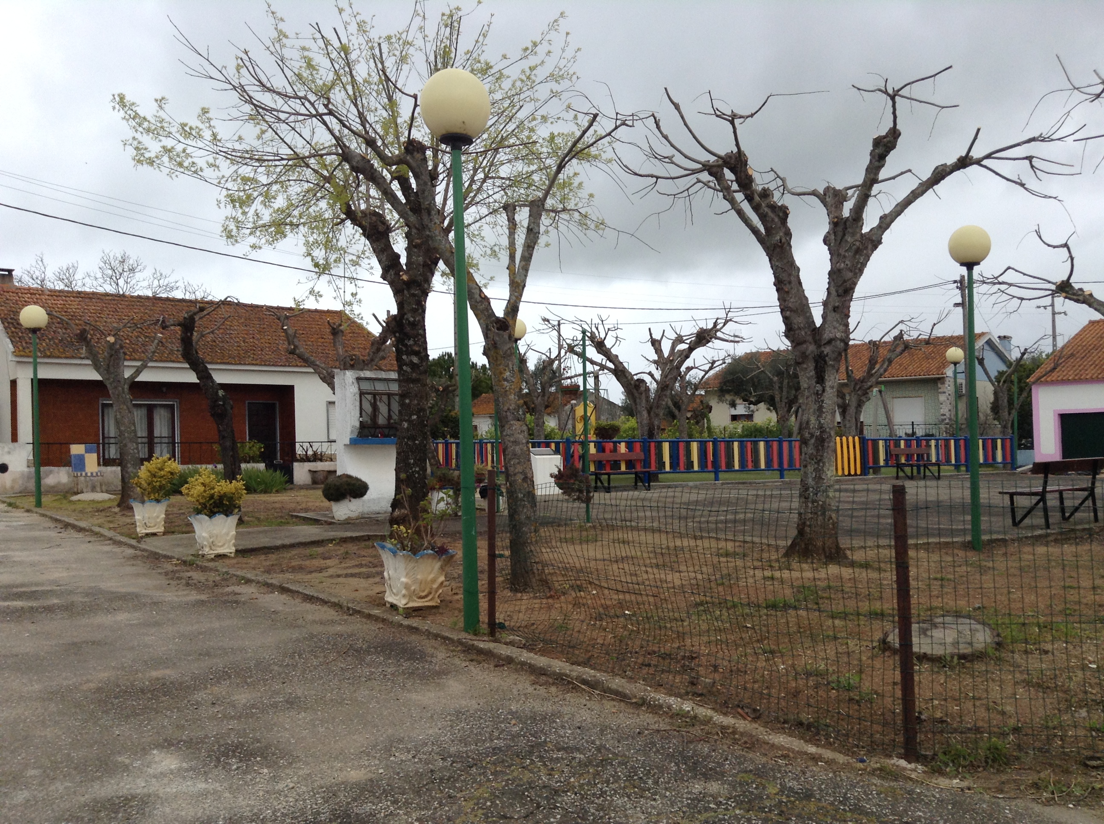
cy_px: 412
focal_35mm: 33
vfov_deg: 42.8
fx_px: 1051
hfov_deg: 55.4
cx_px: 552
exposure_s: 1/752
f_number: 2.4
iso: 25
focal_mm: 3.3
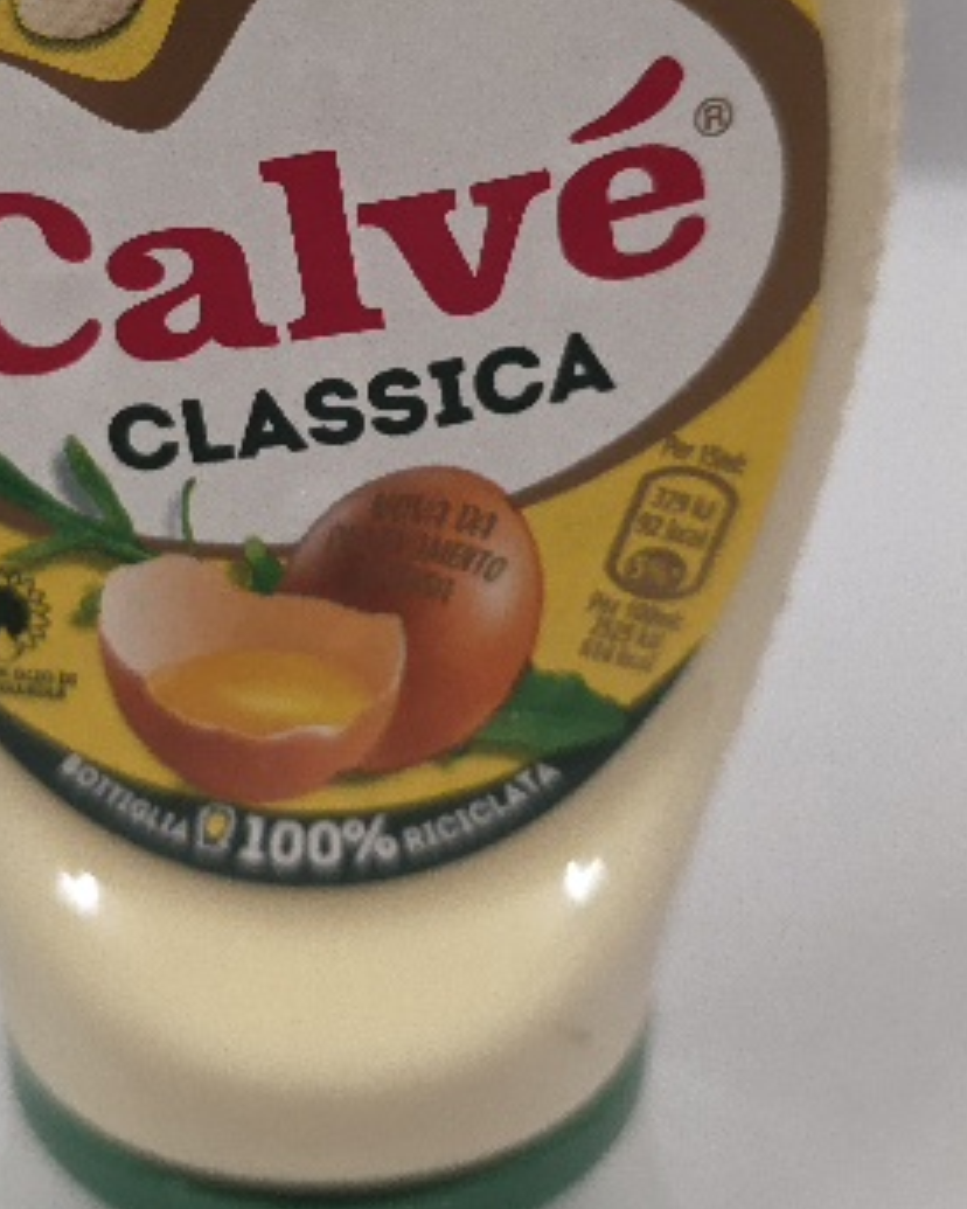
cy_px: 319
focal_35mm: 52
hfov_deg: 28.9
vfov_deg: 35.3
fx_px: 1860
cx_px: 315
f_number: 1.7
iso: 320
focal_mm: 6.3
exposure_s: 1/101
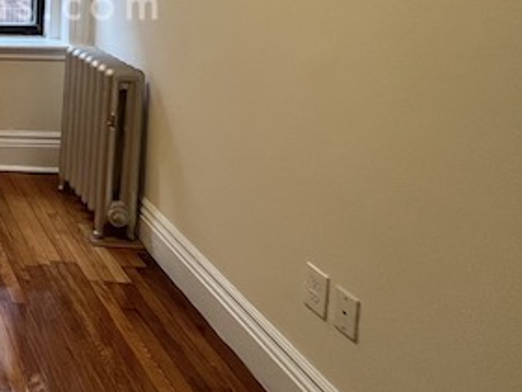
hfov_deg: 32.4
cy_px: -26
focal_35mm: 37
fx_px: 558
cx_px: -202
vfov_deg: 34.2
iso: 200
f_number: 1.8
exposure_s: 1/120
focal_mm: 1.57
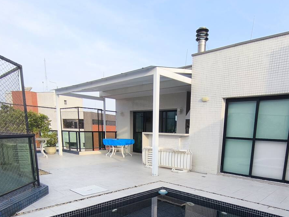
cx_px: 169
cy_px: 174
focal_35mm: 26
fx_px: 217
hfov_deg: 66.8
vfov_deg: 49.9
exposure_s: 1/471
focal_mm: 1.65
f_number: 2.2
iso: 50
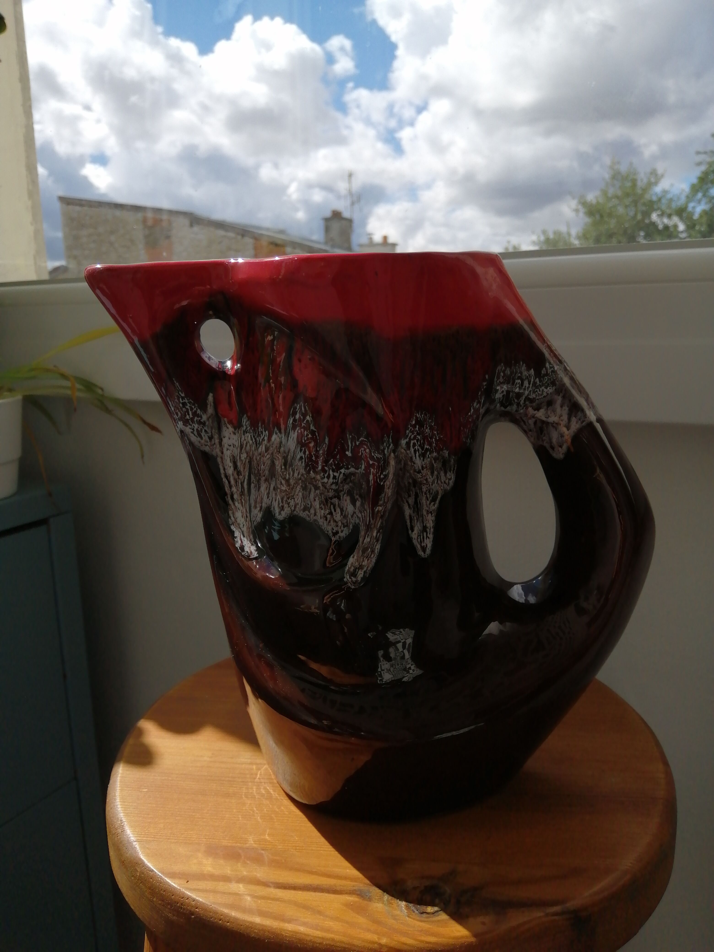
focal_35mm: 26
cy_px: 476
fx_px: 715
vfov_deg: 67.3
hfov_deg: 53.1
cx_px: 357
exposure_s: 1/2146
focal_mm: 3.6
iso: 50
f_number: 1.8
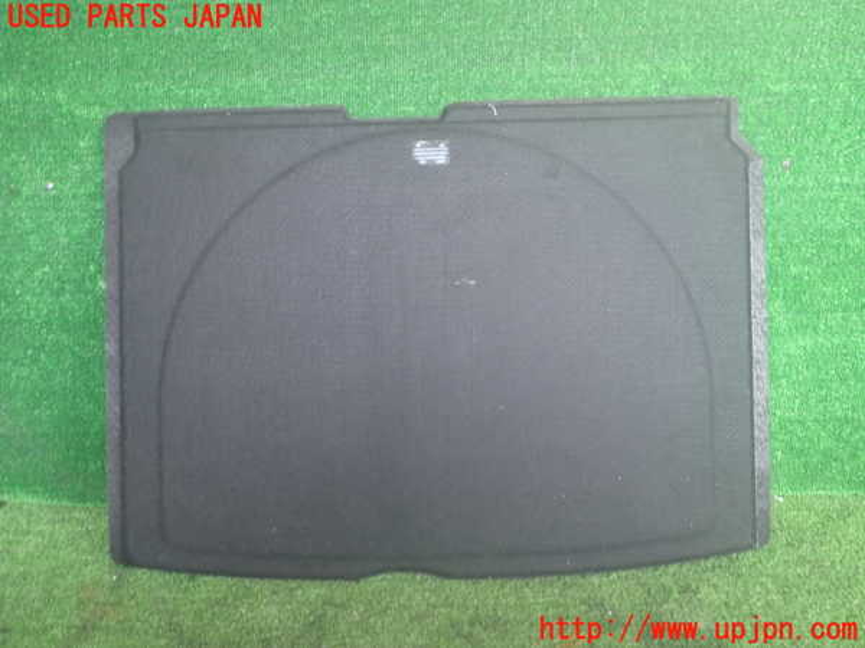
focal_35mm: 30
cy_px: 324
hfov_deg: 60.0
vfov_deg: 46.8
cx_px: 432
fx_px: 750
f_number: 2.3
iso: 200
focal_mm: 5.4
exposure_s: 1/50
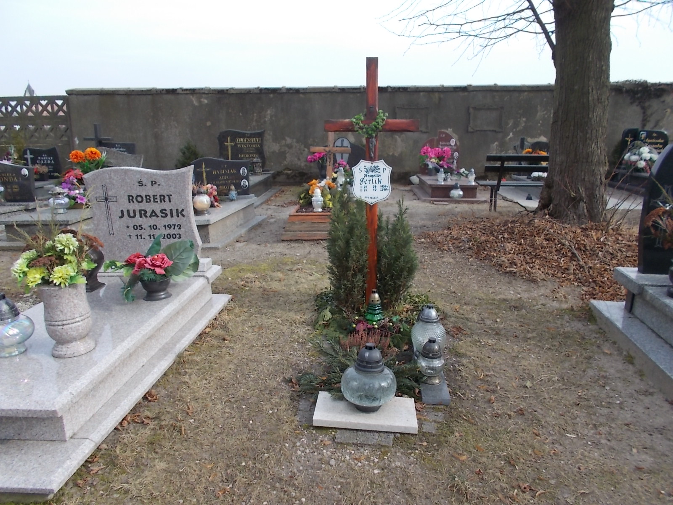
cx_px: 336
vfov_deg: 53.1
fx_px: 505
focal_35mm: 26
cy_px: 252
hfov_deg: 67.3
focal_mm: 4.6
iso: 80
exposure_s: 1/400
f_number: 3.2
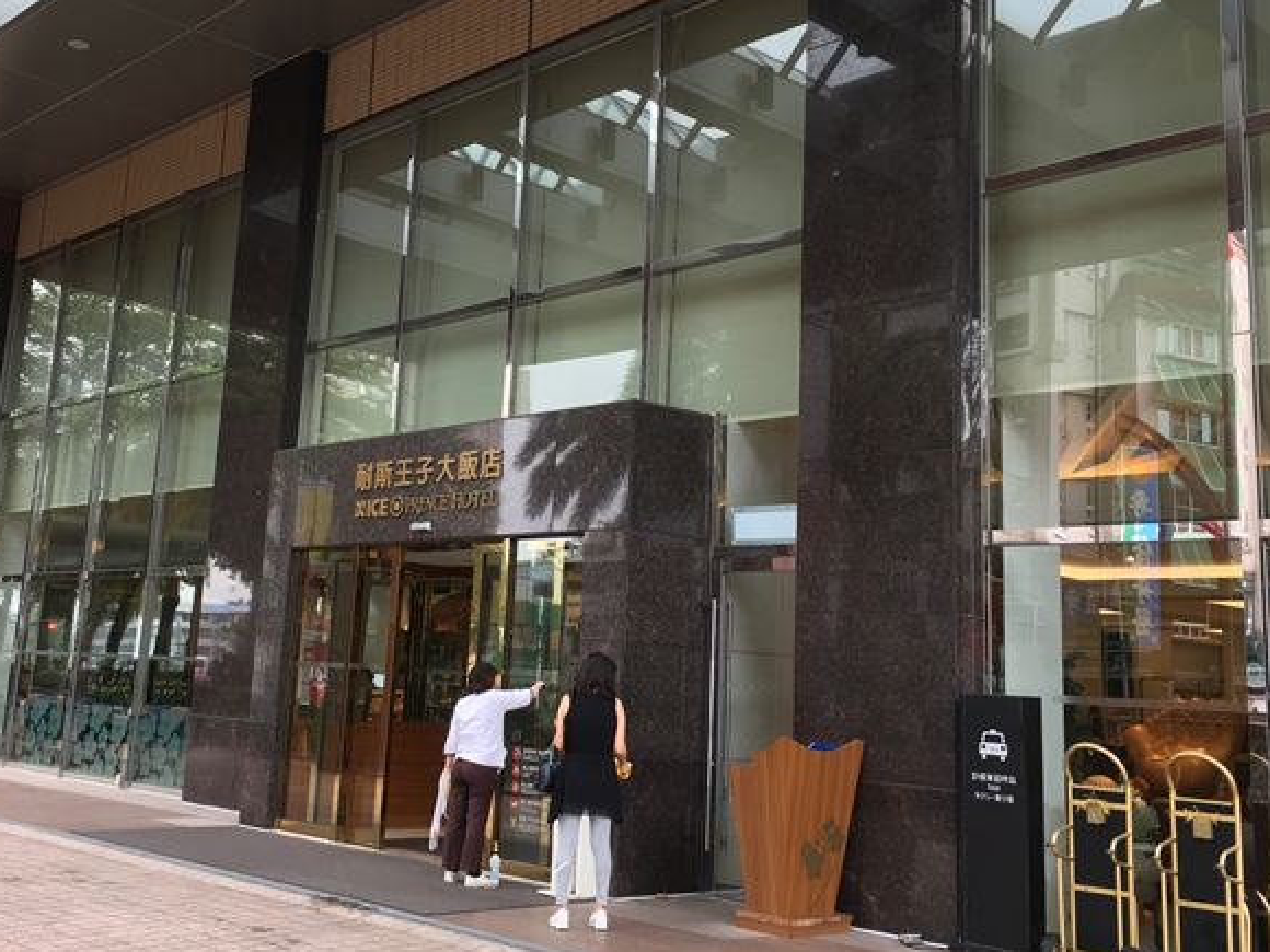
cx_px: 547
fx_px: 1468
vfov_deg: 35.9
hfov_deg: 46.7
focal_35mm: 40
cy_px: 392
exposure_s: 1/120
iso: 40
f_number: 2.2
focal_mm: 4.15
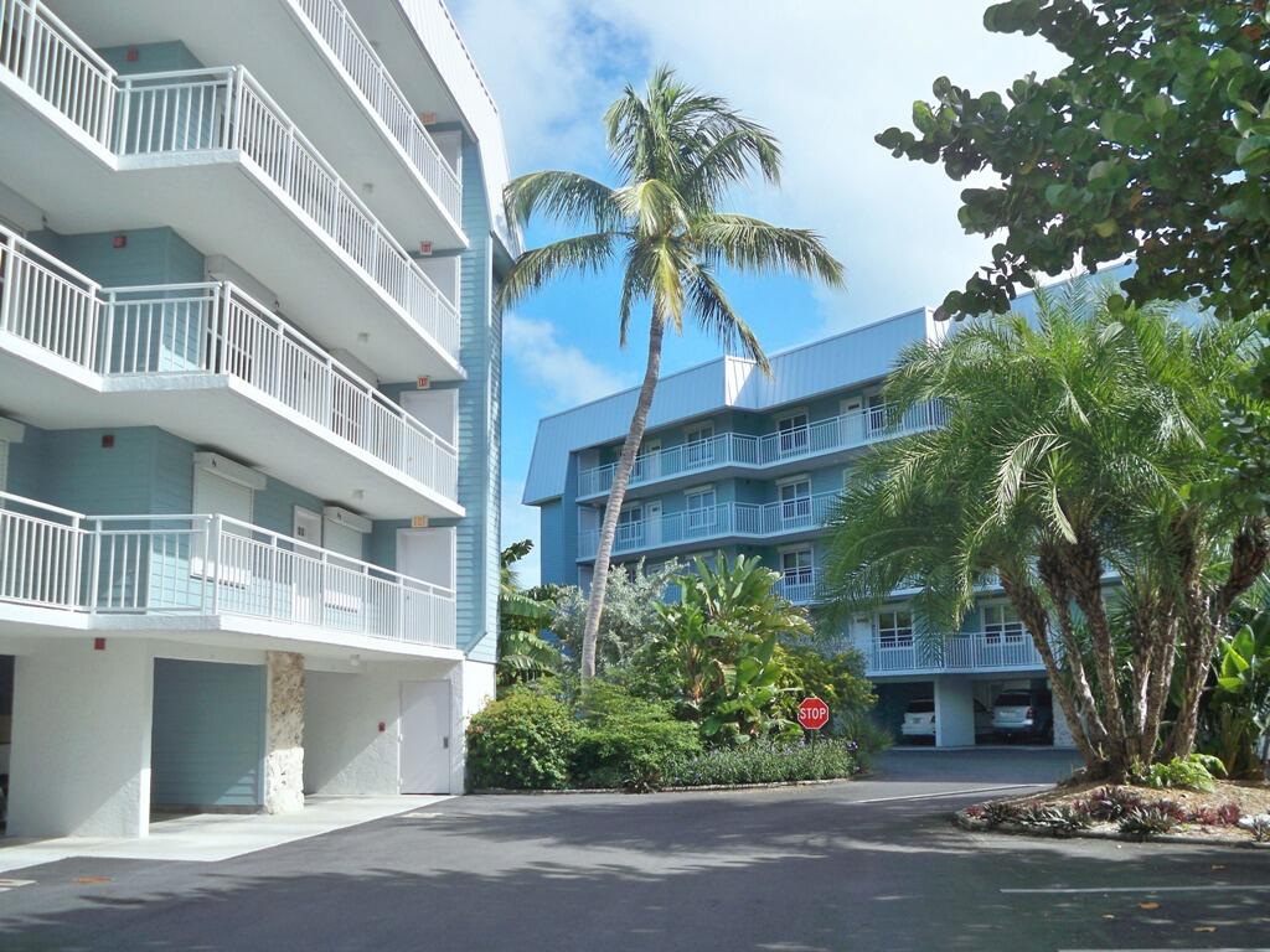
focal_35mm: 35
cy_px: 476
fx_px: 1284
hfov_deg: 52.6
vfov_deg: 40.7
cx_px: 635
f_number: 3.1
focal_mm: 6.3
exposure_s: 1/640
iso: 80
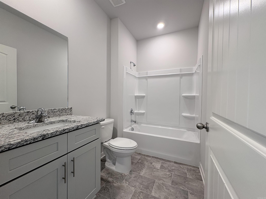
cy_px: 100
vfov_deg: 85.7
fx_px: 108
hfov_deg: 102.1
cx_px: 133
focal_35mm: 14
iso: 125
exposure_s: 1/60
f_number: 2.2
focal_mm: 2.22
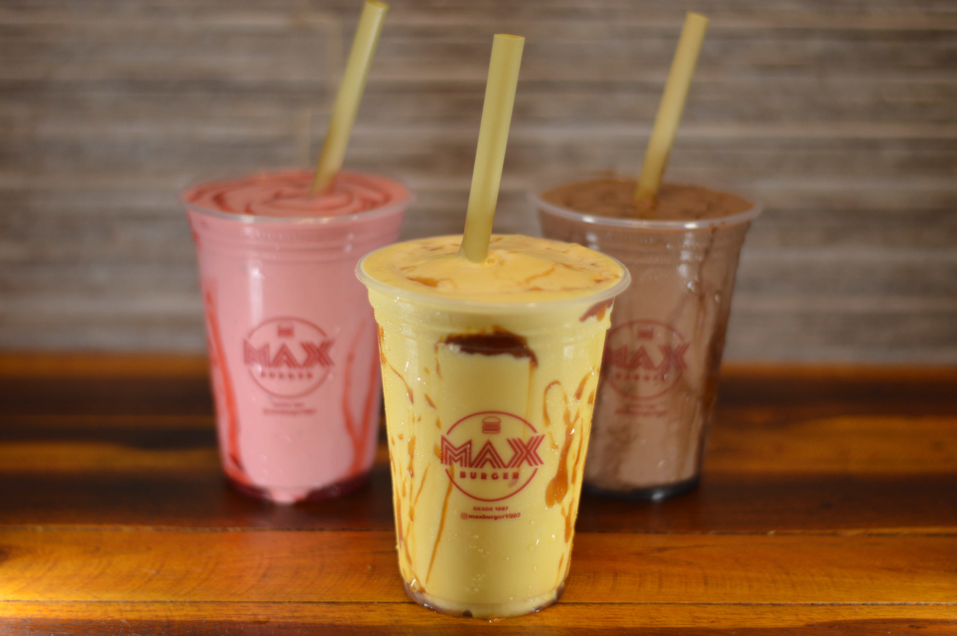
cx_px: 478
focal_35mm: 75
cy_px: 318
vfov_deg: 18.1
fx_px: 1992
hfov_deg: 27.0
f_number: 1.8
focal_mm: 50
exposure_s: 1/125
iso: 100
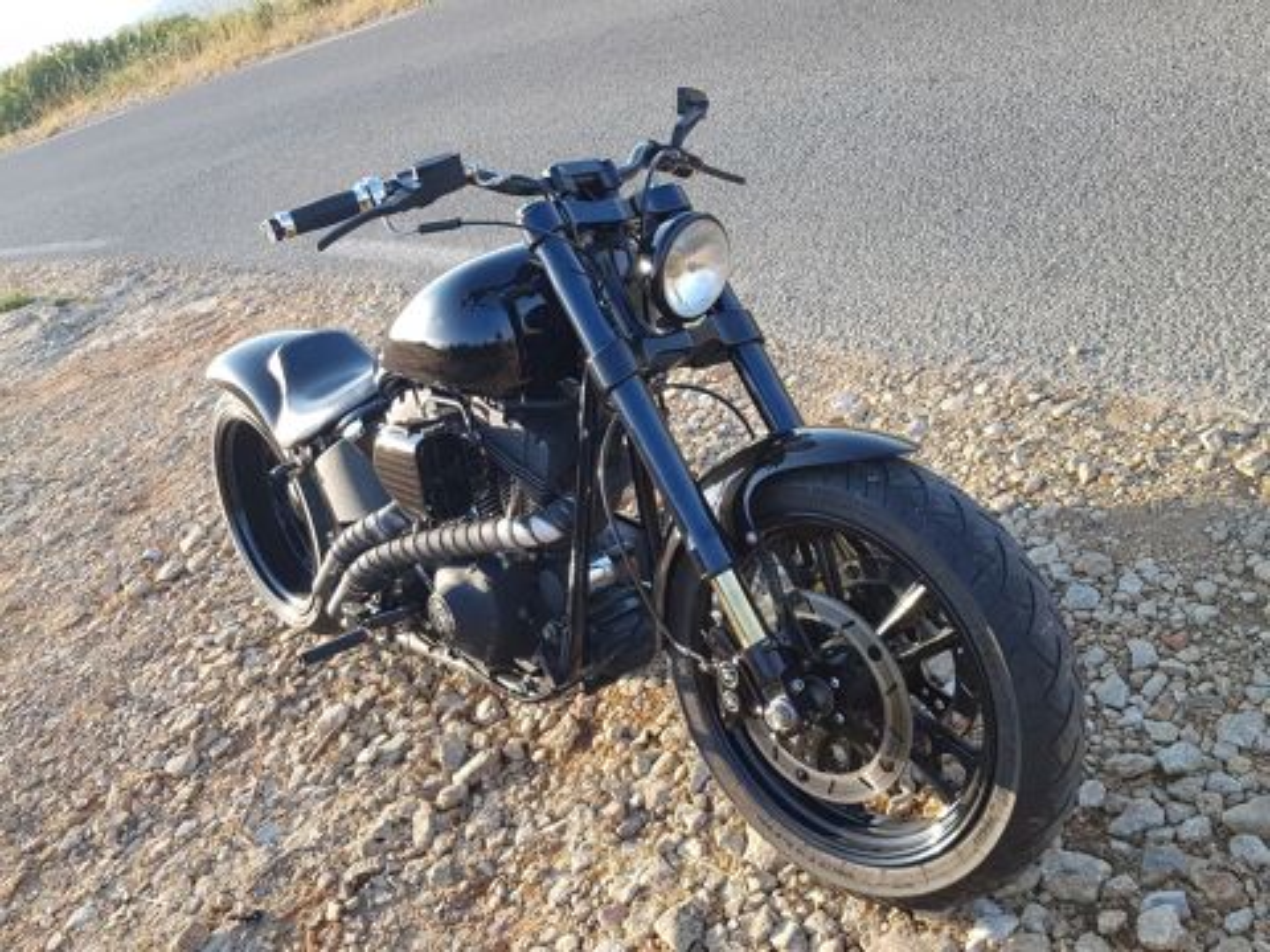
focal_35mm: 26
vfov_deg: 53.1
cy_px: 476
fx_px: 954
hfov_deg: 67.3
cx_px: 635
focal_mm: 4.2
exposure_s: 1/443
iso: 40
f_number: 1.7
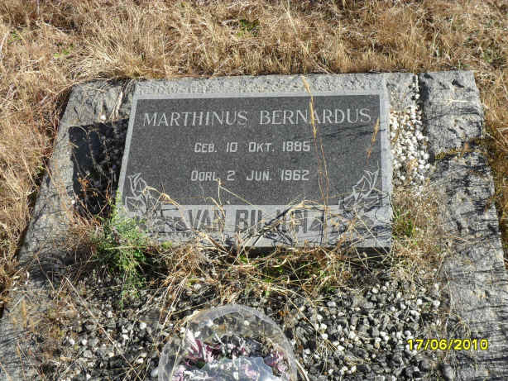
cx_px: 254
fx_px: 763
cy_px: 190
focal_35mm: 52
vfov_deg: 28.1
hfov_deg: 36.8
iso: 100
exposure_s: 1/250
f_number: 5
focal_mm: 9.3
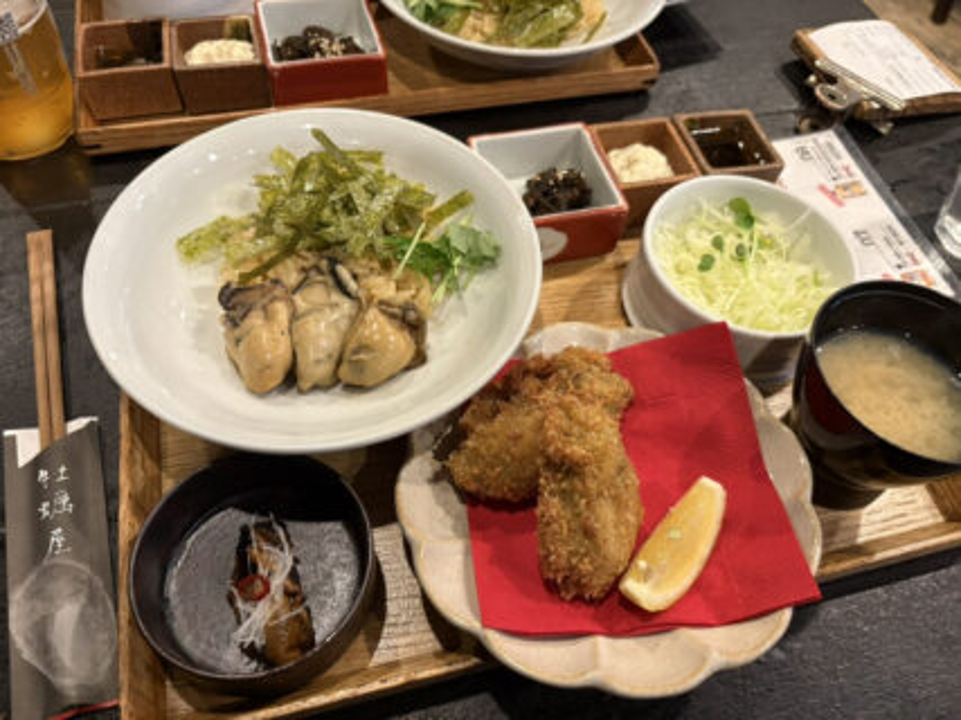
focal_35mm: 26
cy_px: 360
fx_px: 722
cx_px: 480
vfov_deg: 53.0
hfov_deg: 67.3
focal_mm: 5.96
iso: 320
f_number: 1.6
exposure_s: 1/60
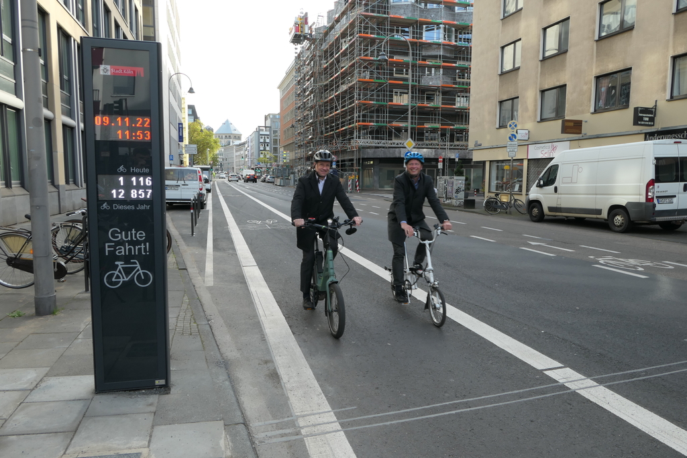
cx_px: 344
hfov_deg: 73.7
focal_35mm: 24
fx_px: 458
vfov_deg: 53.1
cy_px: 229
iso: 125
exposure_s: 1/80
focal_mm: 8.8
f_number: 6.3
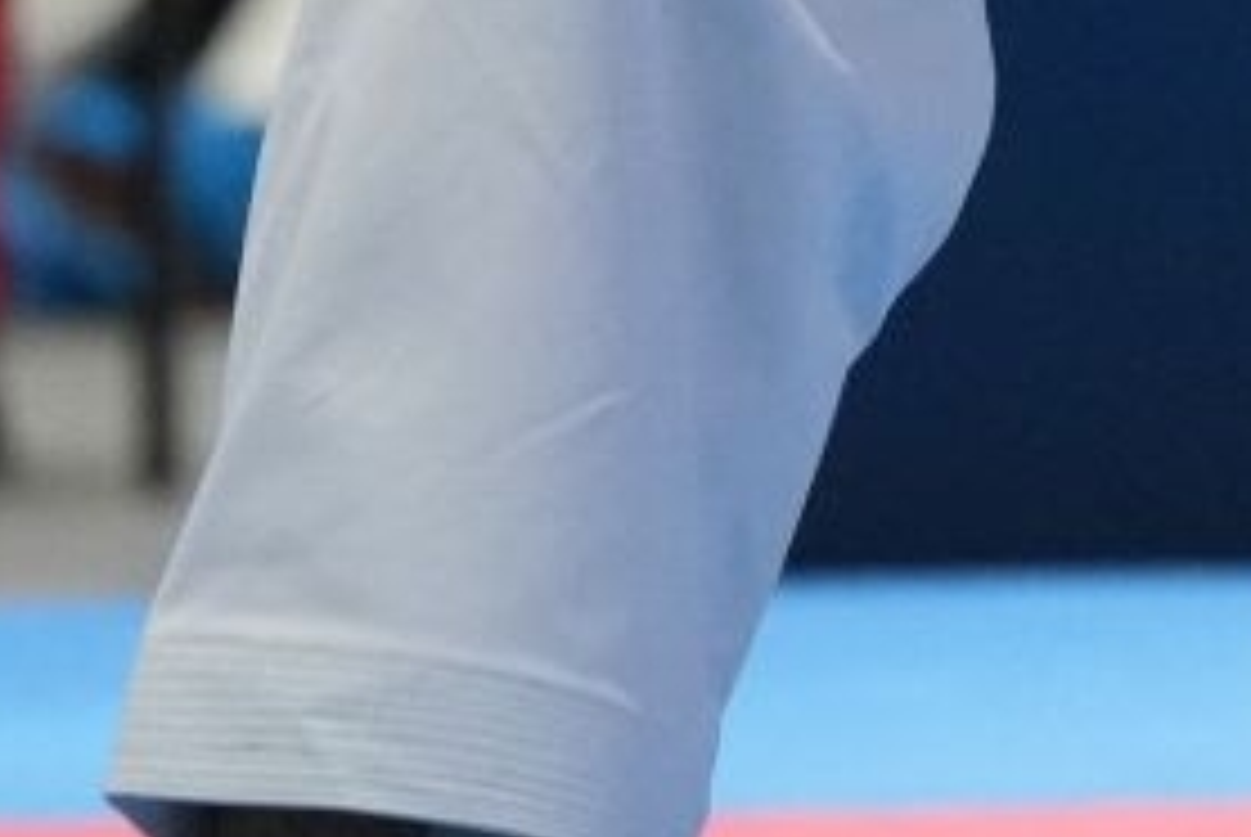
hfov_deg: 2.5
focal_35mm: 834
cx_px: 2264
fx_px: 29011
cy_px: -1274
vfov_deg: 1.6
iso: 6400
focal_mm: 129
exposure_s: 1/500
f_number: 2.8
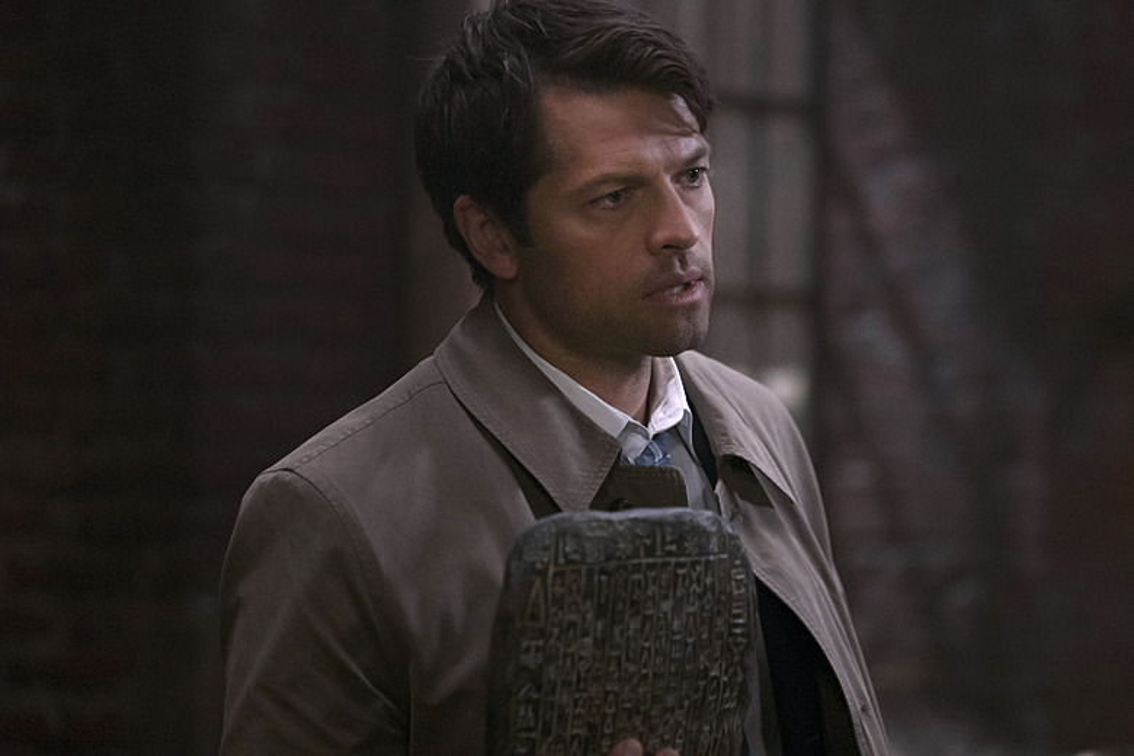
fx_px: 4756
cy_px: 378
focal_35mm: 151
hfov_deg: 13.6
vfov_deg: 9.1
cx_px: 567
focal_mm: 151
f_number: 4
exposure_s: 1/160
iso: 8000
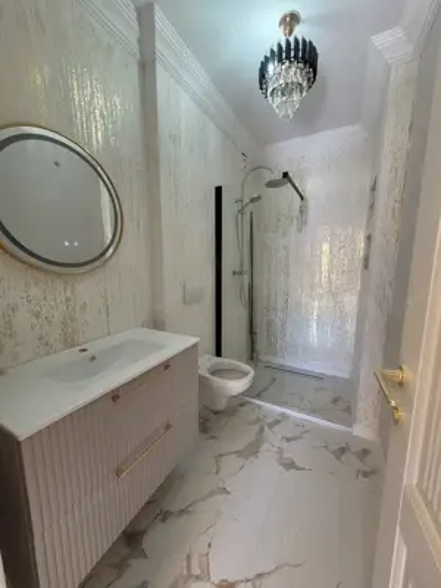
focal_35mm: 13
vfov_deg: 106.2
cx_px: 220
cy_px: 294
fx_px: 221
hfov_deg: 89.9
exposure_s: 1/50
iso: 125
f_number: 2.2
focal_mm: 1.74
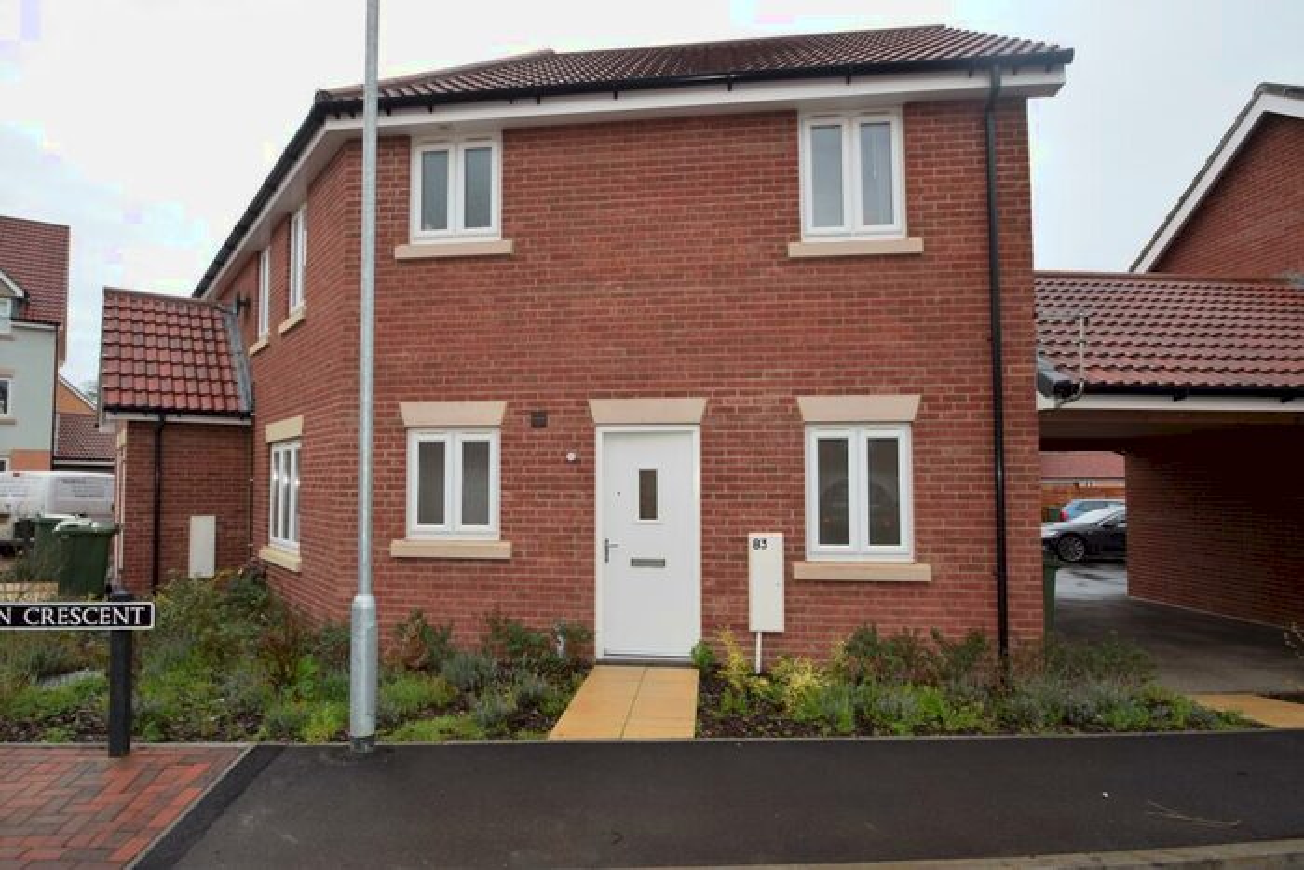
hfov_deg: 90.0
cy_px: 435
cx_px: 652
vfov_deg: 67.4
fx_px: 652
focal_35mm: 18
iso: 180
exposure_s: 1/125
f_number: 5.6
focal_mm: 12
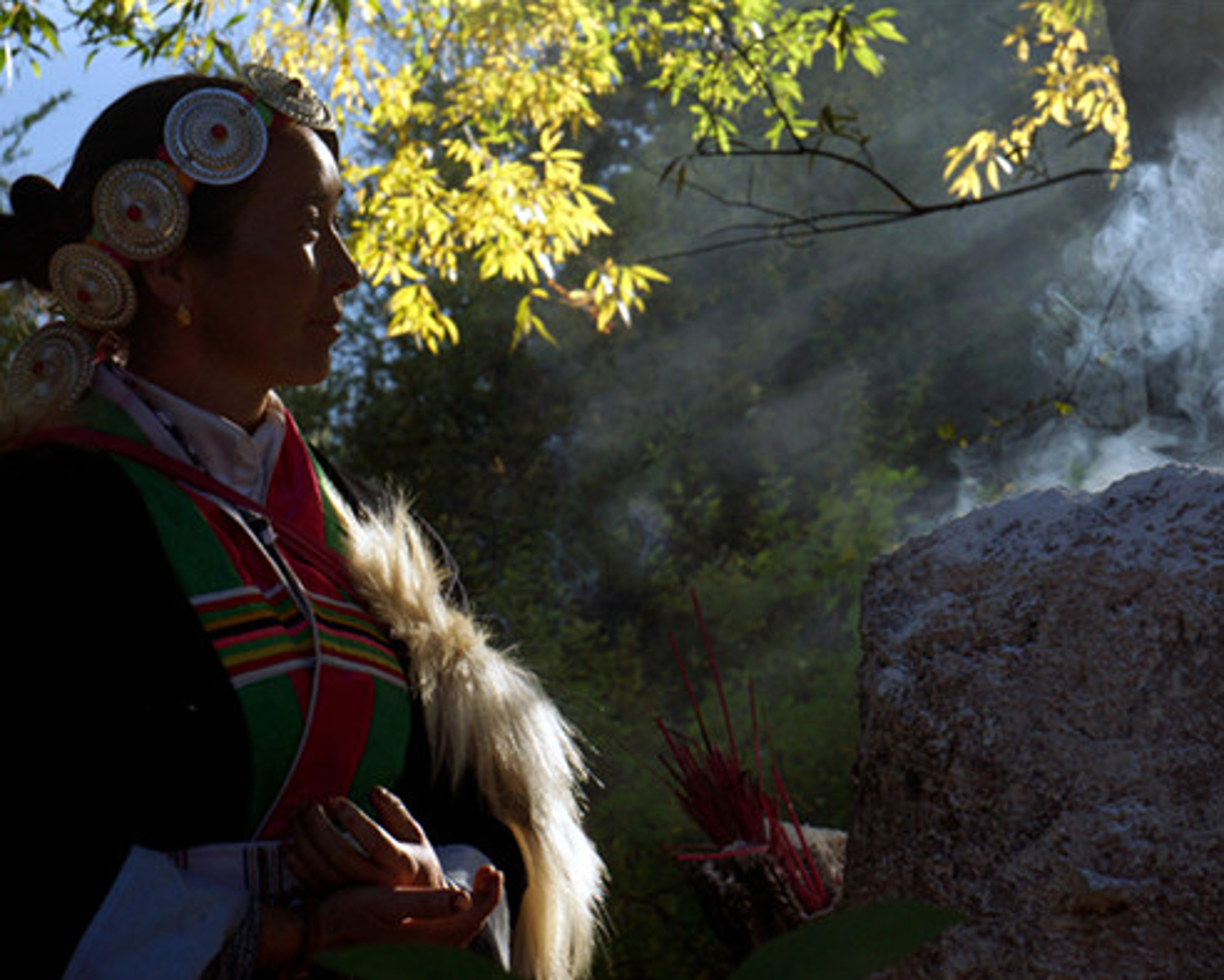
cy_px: 491
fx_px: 4349
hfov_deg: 16.0
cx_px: 682
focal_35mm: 120
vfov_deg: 12.9
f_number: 11
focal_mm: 70
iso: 100
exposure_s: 1/80
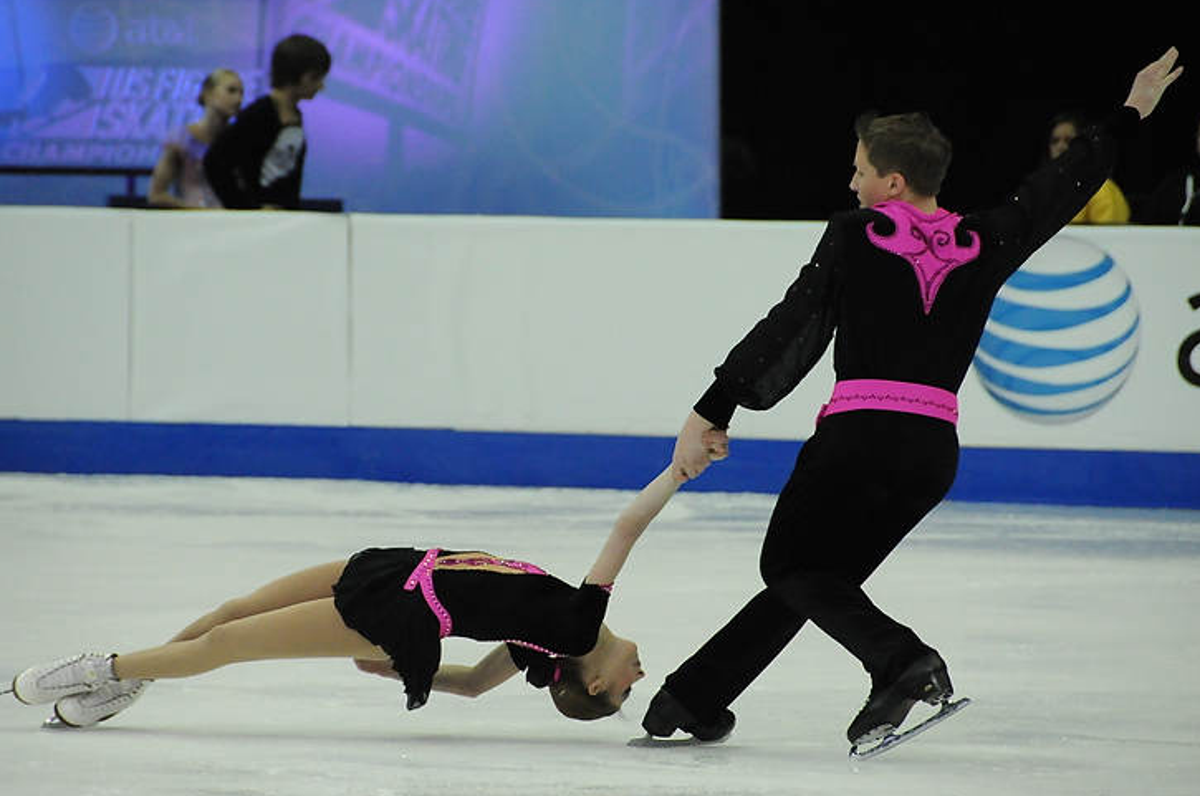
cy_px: 406
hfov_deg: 6.2
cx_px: 583
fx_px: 11016
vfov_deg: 4.1
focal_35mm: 331
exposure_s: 1/1250
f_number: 5.6
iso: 3200
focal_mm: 200
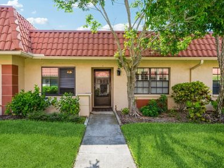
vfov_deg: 64.4
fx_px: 133
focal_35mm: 21
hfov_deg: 79.8
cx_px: 102
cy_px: 81
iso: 200
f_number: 8
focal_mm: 11
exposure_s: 1/160
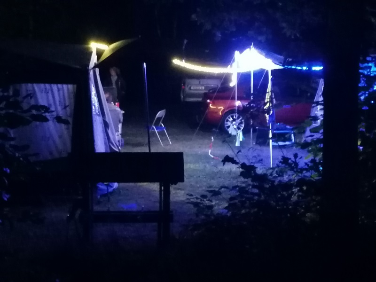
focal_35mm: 66
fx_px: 717
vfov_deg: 22.3
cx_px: 188
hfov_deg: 29.4
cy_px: 141
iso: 6400
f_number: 1.8
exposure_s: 1/12.5
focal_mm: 4.75
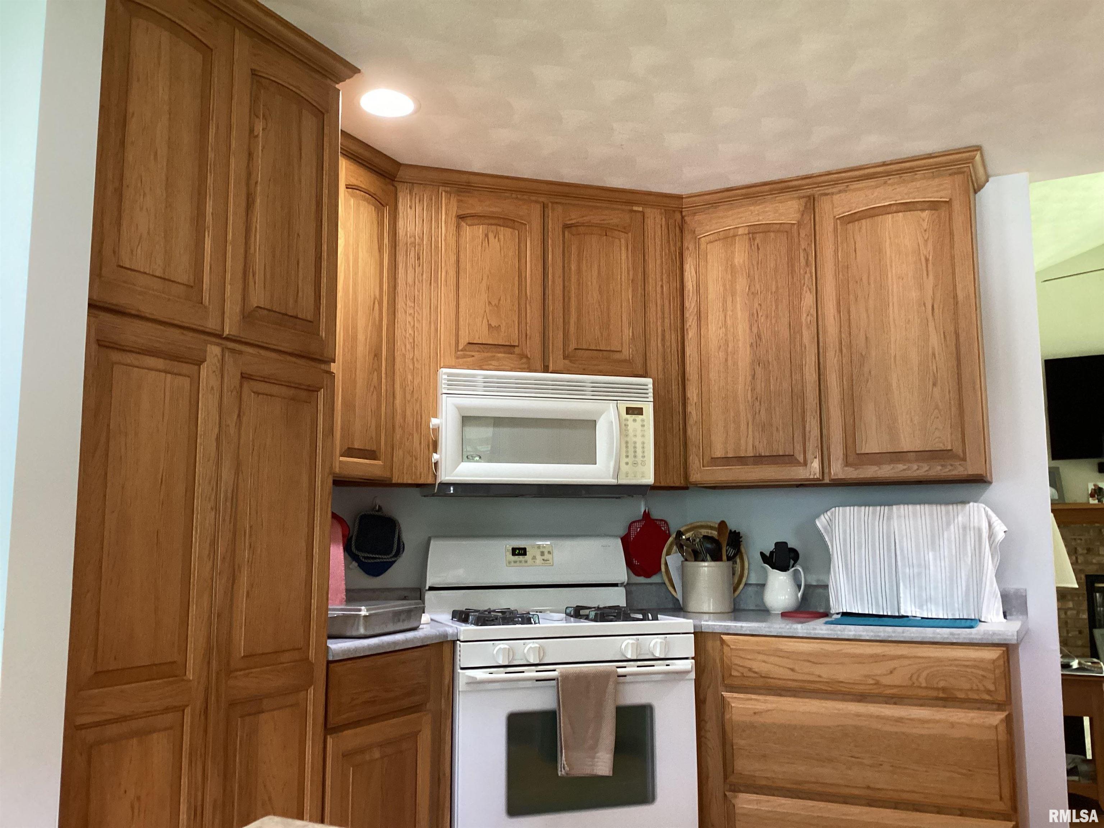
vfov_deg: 45.4
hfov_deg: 58.4
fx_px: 989
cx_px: 552
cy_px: 414
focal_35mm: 31
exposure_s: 1/33
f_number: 2.4
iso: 320
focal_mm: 3.3
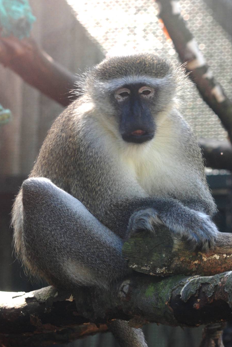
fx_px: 1706
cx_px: 102
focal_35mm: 177
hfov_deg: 7.8
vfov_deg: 11.6
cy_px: 158
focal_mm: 100
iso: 1000
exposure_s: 1/160
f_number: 8
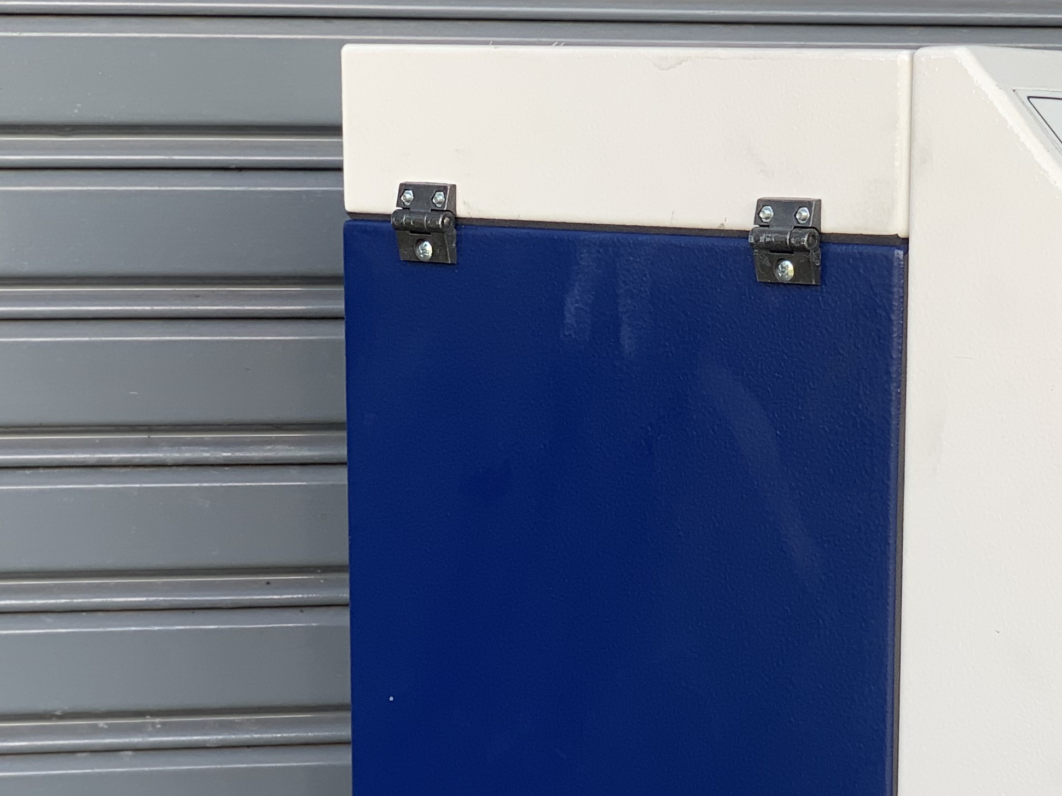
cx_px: 915
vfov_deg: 13.5
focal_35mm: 108
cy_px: 798
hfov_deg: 18.0
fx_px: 3314
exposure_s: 1/122
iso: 20
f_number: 2.4
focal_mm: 6
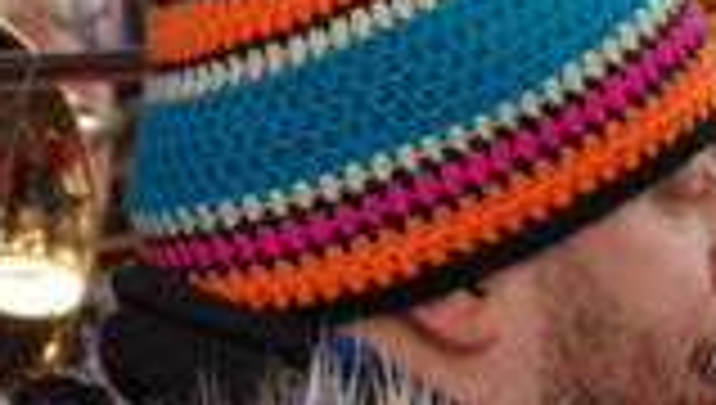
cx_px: 671
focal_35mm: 985
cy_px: 290
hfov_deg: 2.2
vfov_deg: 1.2
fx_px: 18729
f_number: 8
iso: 3200
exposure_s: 1/250
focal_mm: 200
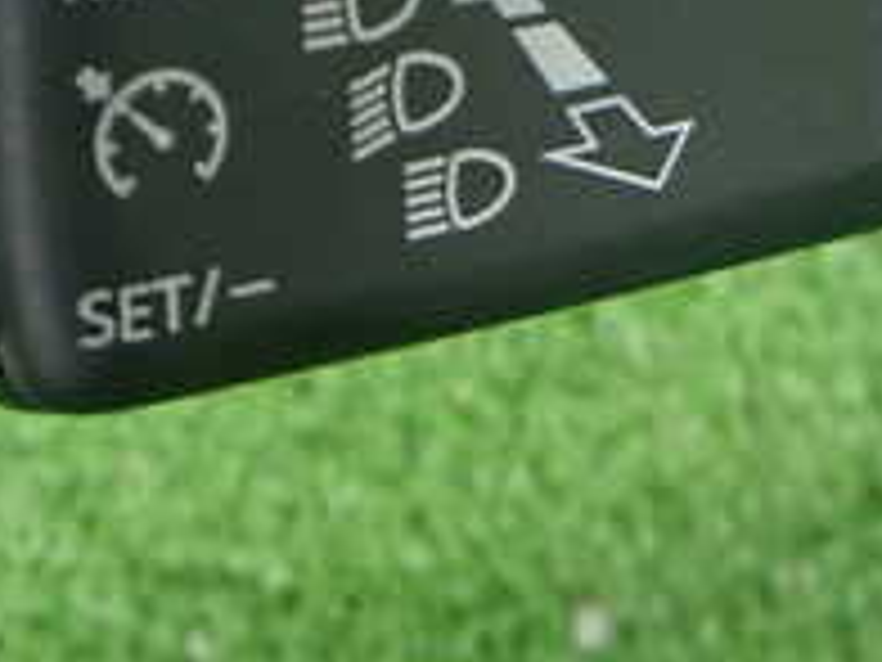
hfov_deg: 21.2
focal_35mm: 92
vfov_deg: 15.7
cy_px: -14
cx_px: 598
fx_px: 2344
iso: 500
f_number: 2.3
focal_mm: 5.4
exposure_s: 1/30
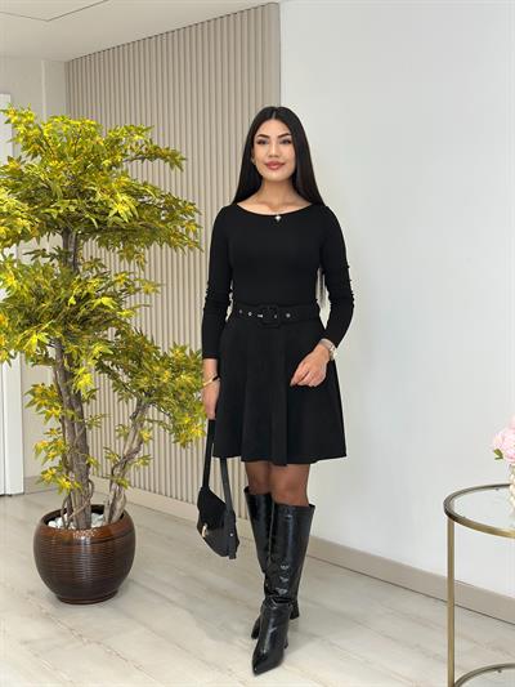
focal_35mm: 48
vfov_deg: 39.6
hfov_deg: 30.3
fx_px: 952
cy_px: 344
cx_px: 258
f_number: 1.78
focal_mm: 6.86
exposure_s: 1/212
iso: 80
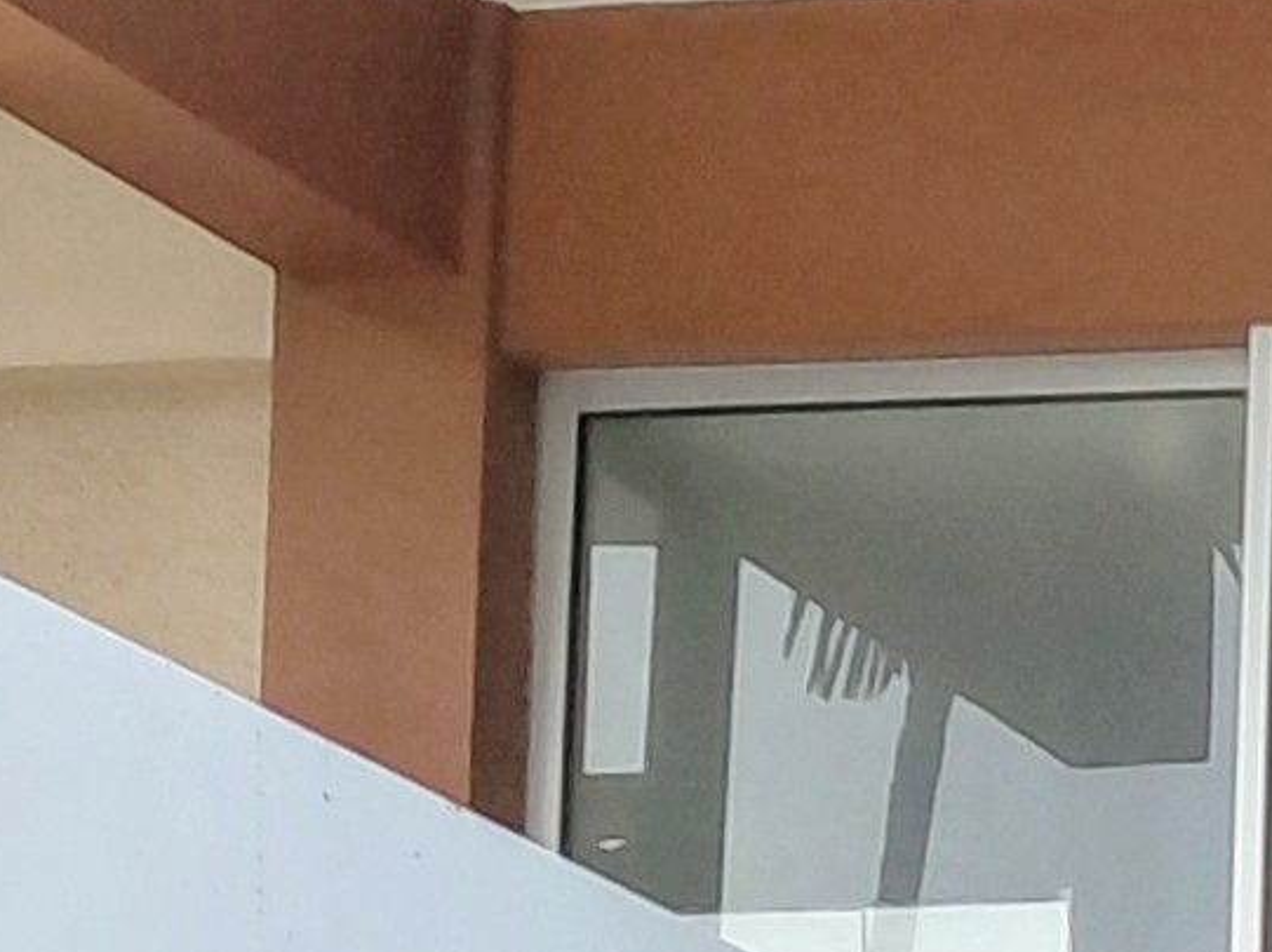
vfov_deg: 7.6
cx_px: 3594
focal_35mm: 182
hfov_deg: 9.1
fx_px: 6683
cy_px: 2274
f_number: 1.8
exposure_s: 1/239
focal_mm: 4.69
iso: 50
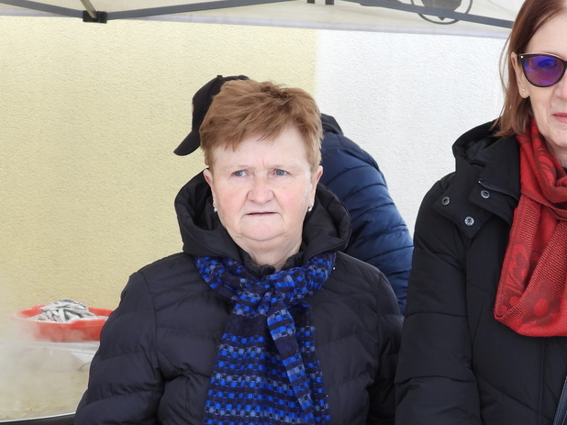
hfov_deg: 28.5
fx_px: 1113
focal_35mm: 68
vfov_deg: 21.5
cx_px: 330
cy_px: 271
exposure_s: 1/100
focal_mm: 6.3
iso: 100
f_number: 3.2
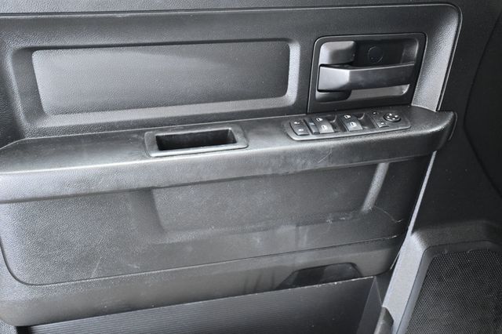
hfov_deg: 38.2
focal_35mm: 52
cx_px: 251
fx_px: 725
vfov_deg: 26.0
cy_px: 167
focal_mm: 35
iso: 2500
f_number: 4.5
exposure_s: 1/80
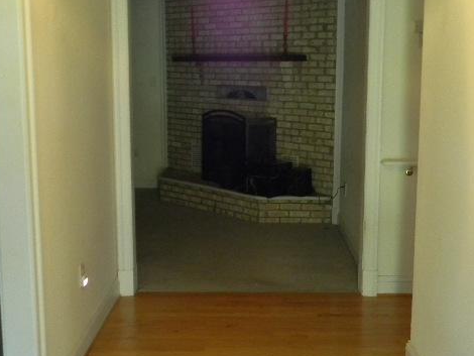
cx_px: 265
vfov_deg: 29.7
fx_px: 671
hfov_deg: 38.8
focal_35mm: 49
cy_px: 184
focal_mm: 6.4
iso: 400
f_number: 3.7
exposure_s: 1/9.5
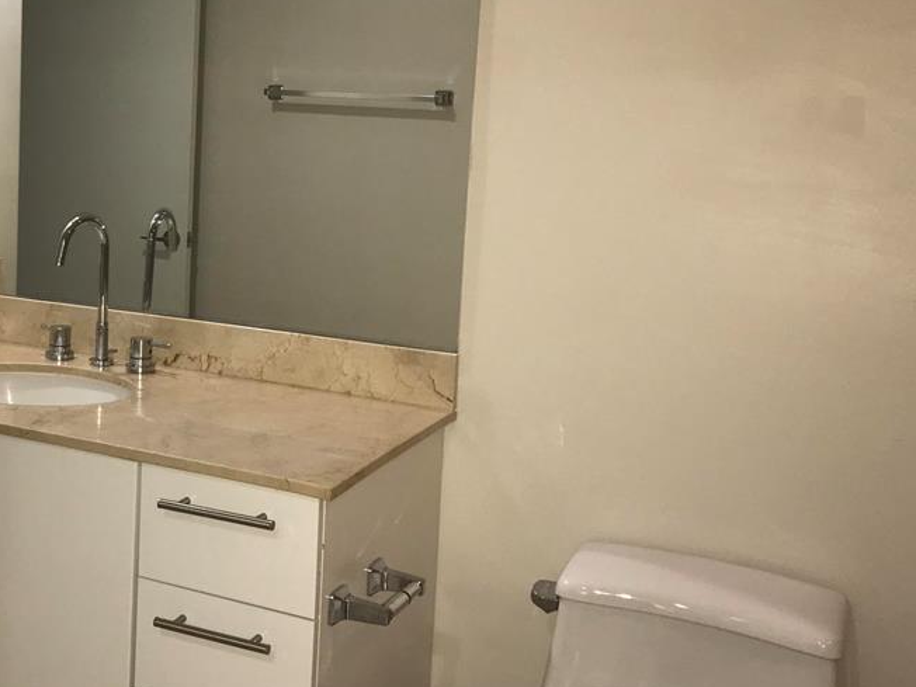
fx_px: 1164
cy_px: 256
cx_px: 221
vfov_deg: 32.7
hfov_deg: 41.6
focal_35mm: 44
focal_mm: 3.99
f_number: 1.8
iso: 32
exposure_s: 1/30
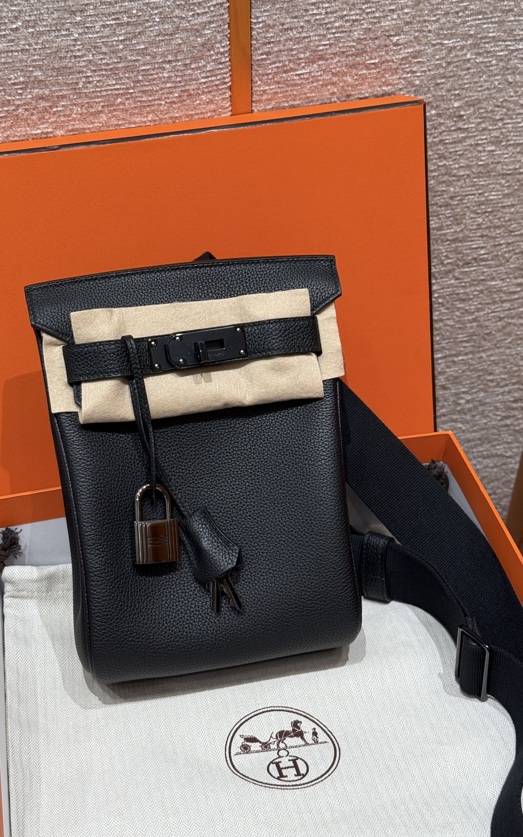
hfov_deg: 25.3
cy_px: 418
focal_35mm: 51
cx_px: 242
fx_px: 1163
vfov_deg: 39.6
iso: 100
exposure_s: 1/76
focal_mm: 6.76
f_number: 1.78
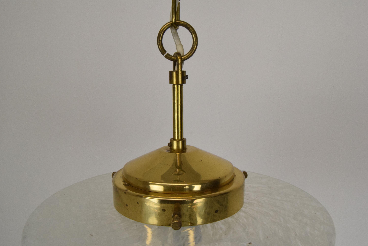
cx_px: 184
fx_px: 368
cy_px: 123
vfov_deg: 36.9
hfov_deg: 53.1
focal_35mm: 36
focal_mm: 24
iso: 1600
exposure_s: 1/100
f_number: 20
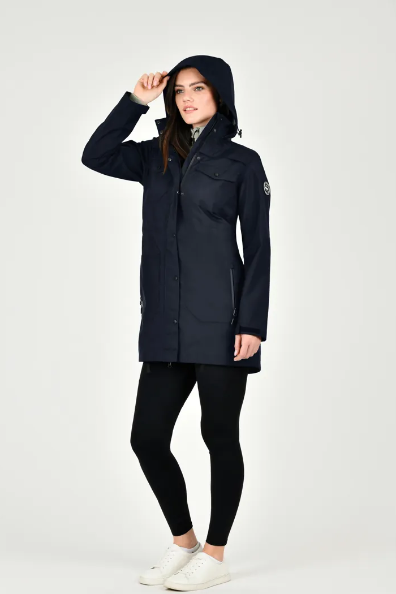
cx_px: 178
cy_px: 329
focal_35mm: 80
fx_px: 1320
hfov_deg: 17.1
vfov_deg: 25.3
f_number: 5.6
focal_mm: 70
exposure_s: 1/160
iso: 200
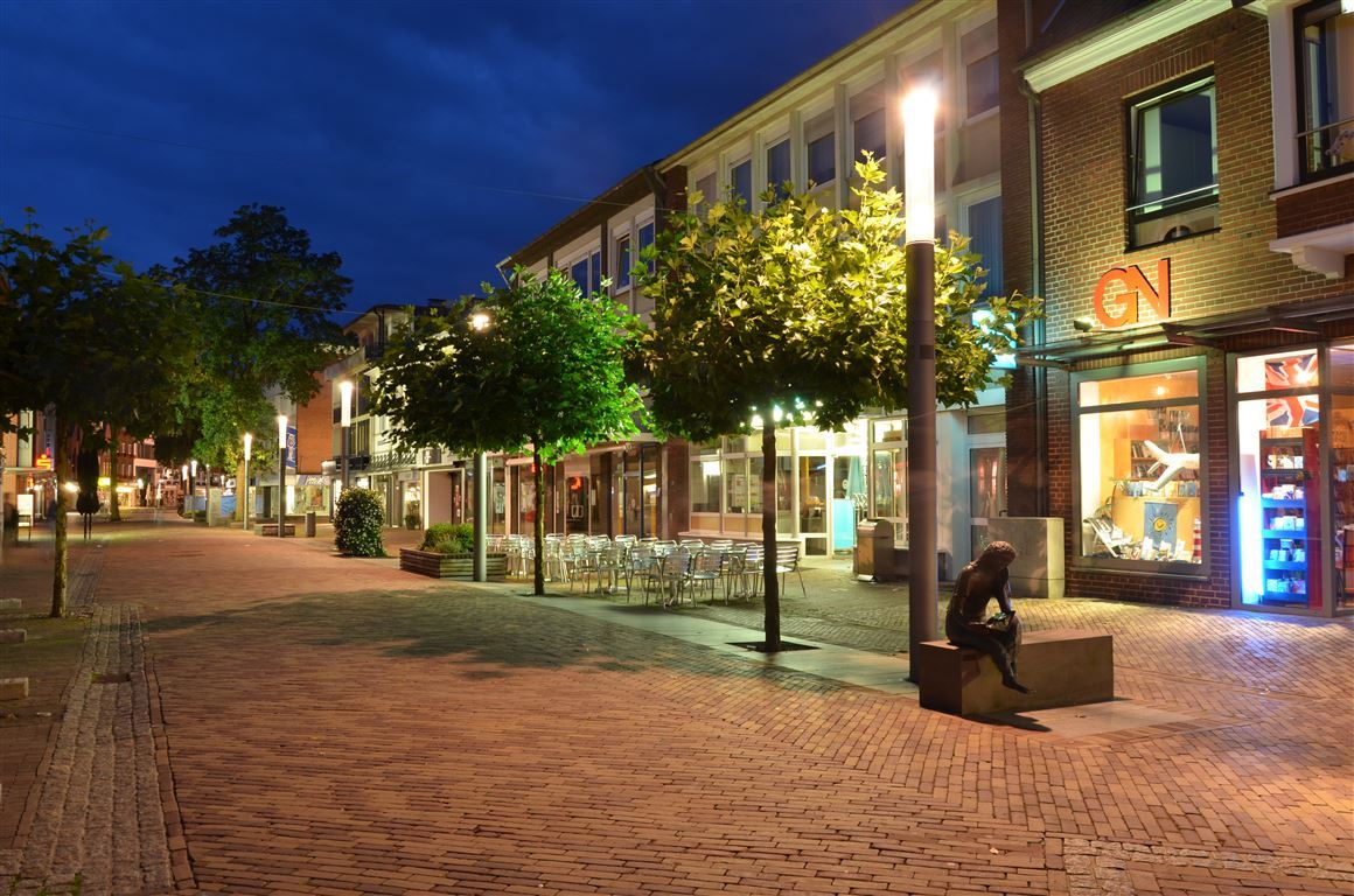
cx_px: 677
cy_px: 448
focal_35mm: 27
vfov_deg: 47.7
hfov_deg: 67.5
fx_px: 1013
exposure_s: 5
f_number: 8
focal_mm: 18
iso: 200
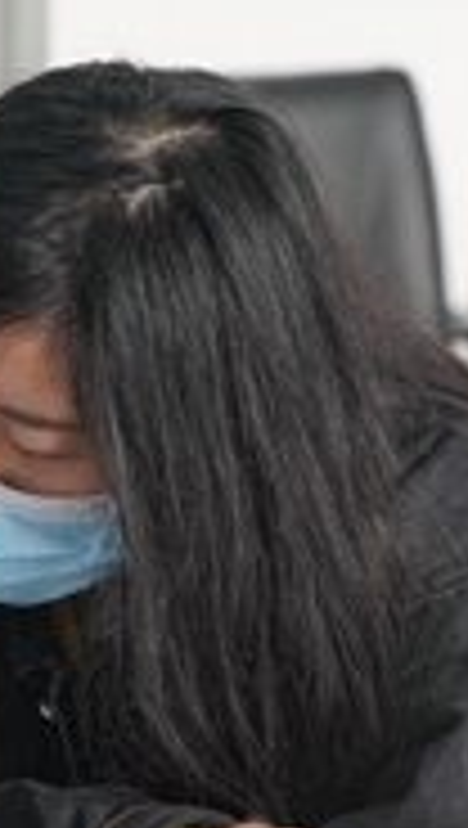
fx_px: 3677
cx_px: -382
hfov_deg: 7.1
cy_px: 558
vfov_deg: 12.8
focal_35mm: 167
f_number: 4
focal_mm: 58.8
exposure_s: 1/160
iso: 2000
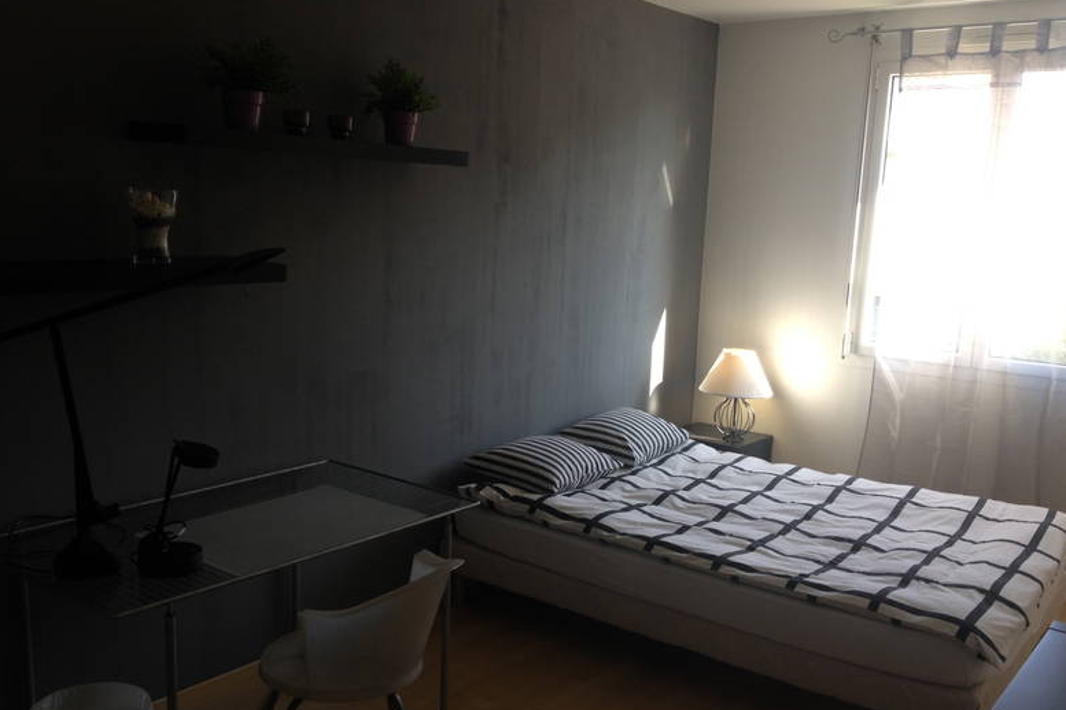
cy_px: 400
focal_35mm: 37
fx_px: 1096
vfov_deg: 35.9
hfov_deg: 51.9
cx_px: 528
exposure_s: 1/31
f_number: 2.4
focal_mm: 4.28
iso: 50
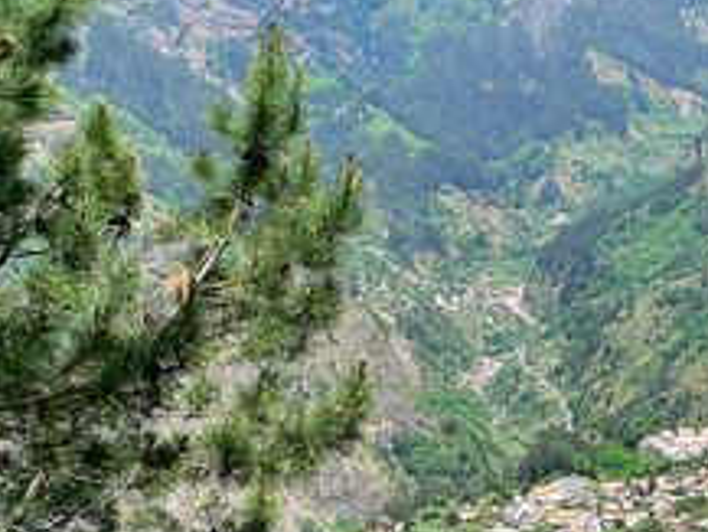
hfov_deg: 22.4
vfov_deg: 17.7
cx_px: 760
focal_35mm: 83
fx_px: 1699
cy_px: 377
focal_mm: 6
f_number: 4
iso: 80
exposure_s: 1/250
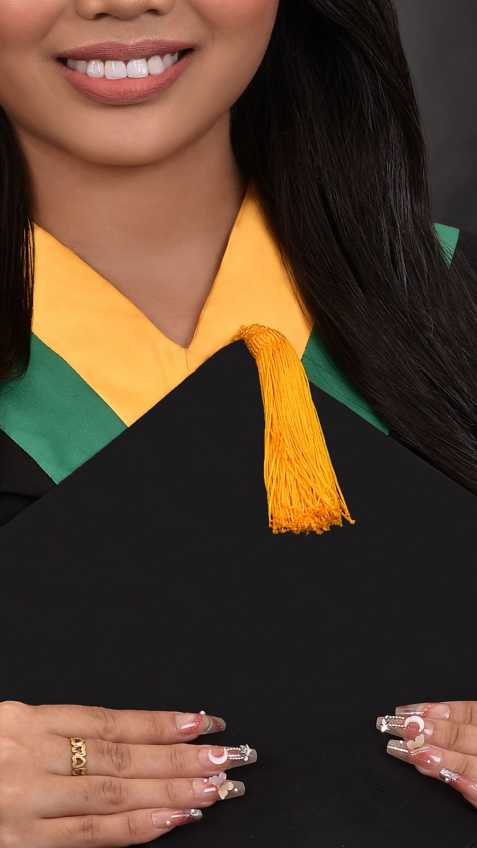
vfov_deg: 7.8
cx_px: 76
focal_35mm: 276
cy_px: 309
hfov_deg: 4.4
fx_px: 6205
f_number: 11
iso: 160
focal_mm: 85
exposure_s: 1/125
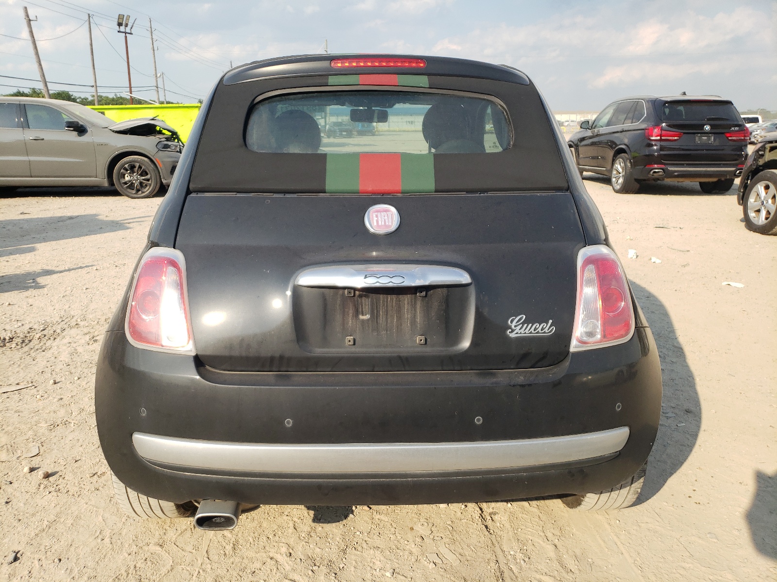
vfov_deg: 53.1
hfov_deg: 67.3
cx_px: 388
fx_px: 584
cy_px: 291
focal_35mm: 26
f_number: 1.5
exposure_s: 1/1667
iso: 50
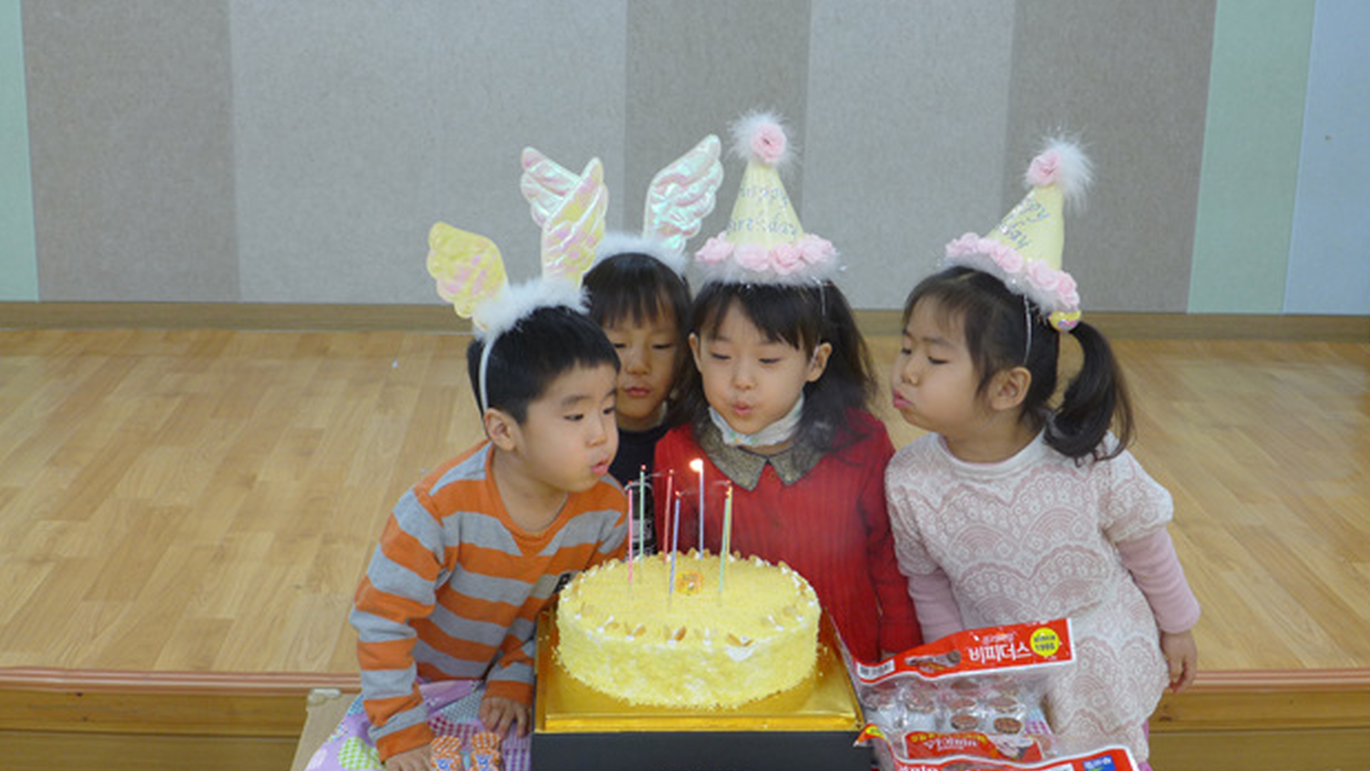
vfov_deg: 22.6
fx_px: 1926
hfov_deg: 39.2
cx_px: 687
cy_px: 445
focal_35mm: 53
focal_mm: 9.2
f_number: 1.8
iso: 160
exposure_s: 1/80
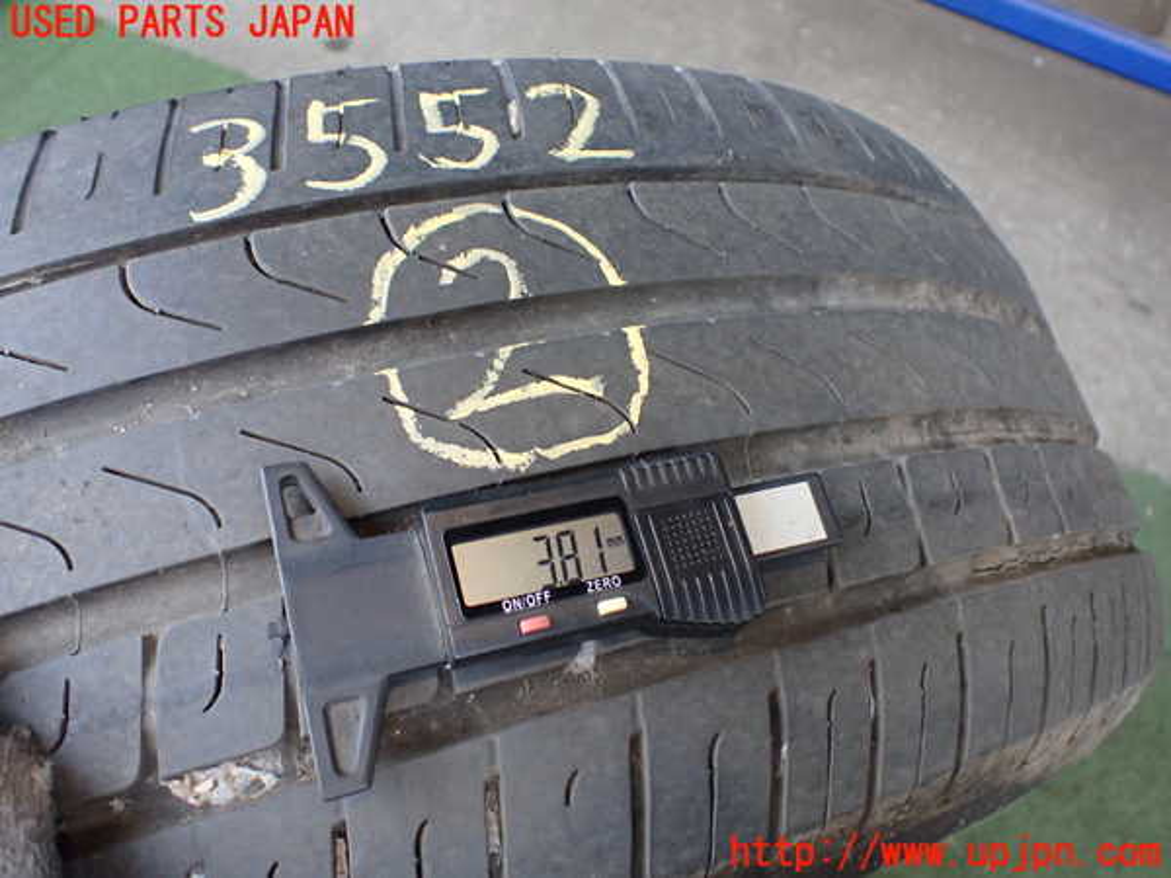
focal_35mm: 30
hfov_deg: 60.0
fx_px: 1015
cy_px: 439
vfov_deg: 46.8
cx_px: 586
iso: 400
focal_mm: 5.4
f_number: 2.3
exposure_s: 1/125
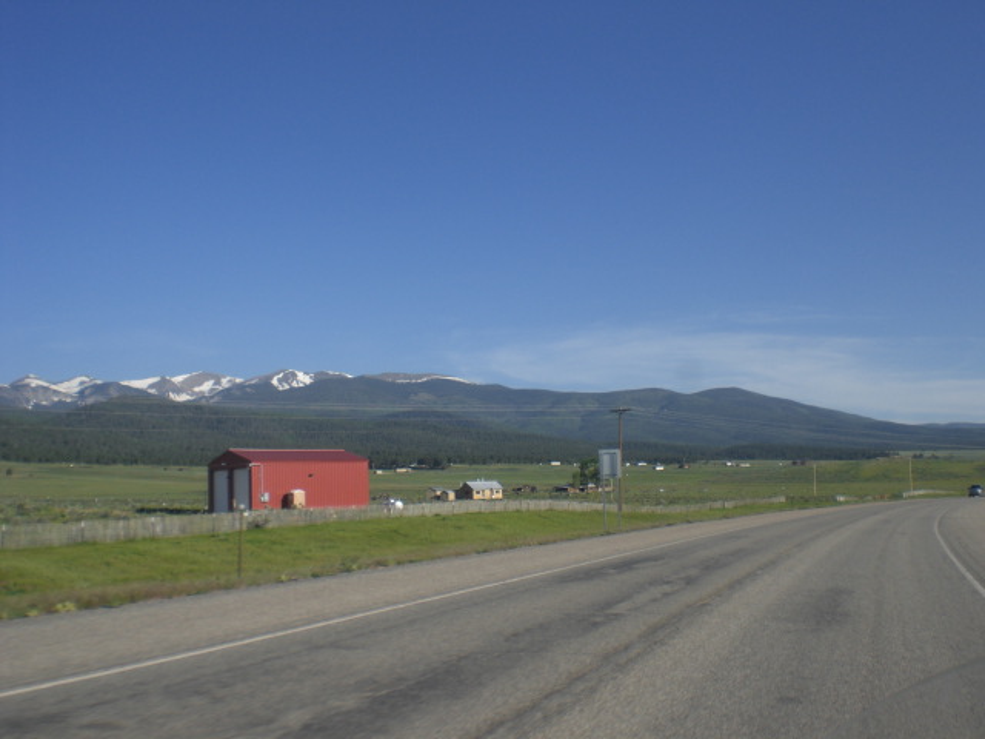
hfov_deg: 49.0
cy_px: 370
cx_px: 492
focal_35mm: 38
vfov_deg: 37.7
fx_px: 1081
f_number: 4.4
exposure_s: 1/400
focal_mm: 6.3
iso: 50
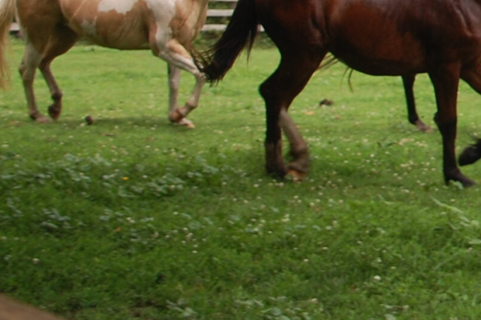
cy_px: -20
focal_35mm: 130
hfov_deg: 14.6
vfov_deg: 10.5
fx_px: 1730
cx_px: 749
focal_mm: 27
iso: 200
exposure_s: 1/160
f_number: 6.3
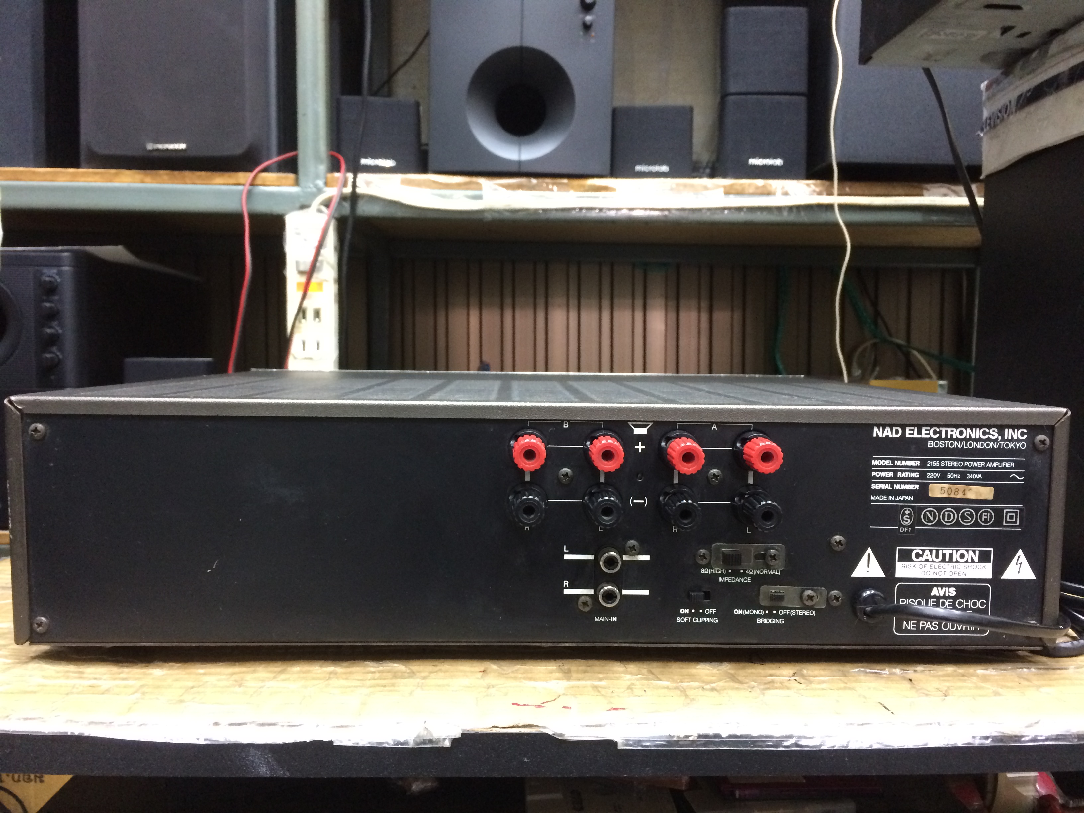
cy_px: 406
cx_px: 542
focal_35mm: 29
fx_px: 908
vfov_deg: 48.2
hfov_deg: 61.7
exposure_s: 1/20
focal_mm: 4.15
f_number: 2.2
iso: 320
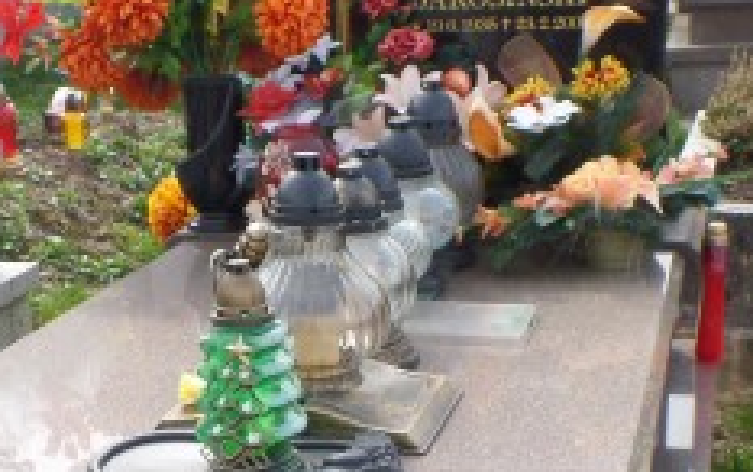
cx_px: 336
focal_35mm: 67
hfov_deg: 30.6
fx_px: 1376
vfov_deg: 19.0
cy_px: 456
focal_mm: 4.1
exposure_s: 1/350
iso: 100
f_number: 3.5
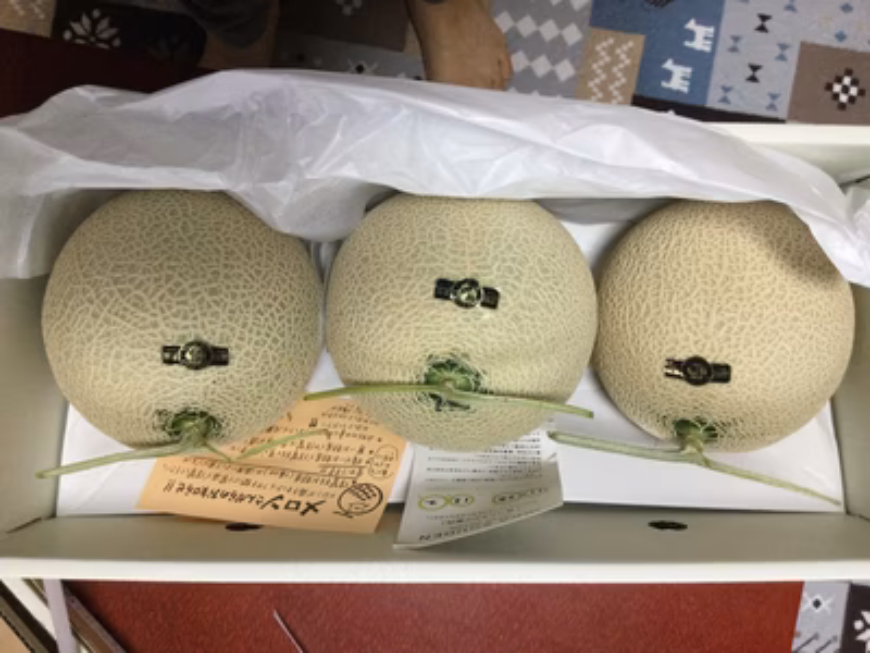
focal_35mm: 31
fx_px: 779
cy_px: 326
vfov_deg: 45.4
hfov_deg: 58.4
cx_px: 435
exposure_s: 1/30
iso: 125
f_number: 2.4
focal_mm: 3.3
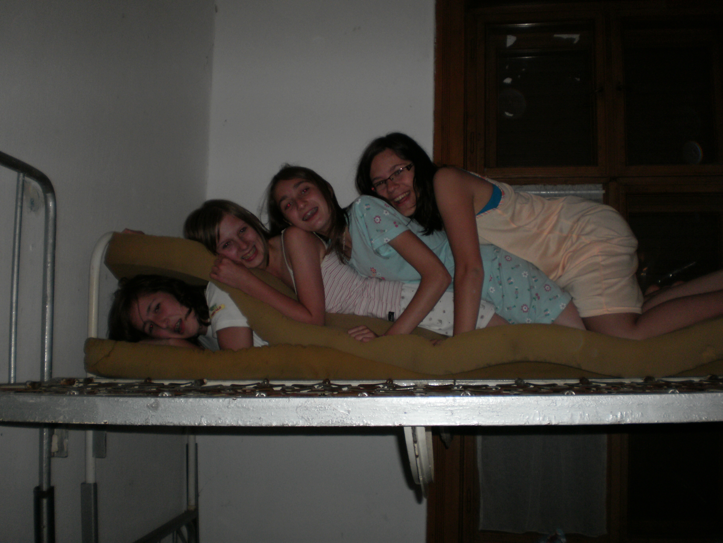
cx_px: 362
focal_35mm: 36
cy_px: 272
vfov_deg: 39.7
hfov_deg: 51.4
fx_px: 752
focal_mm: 6.3
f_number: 3.1
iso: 125
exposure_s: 1/30
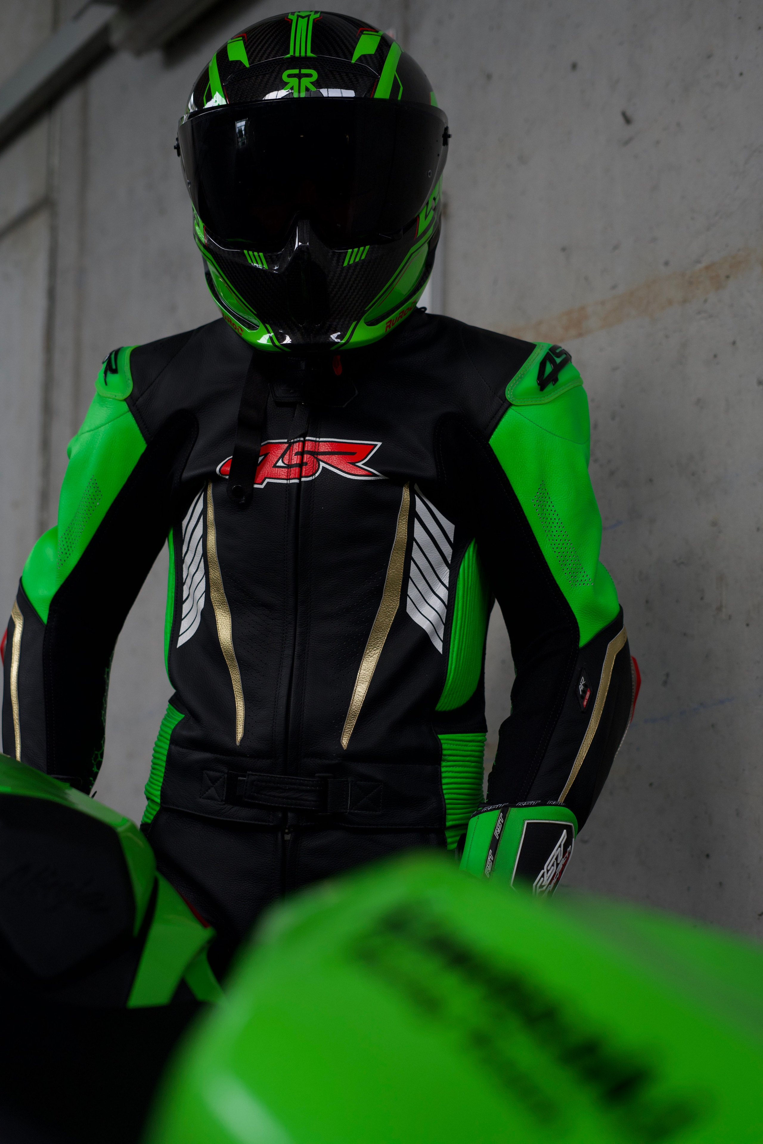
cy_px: 572
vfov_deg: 39.6
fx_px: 1589
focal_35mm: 50
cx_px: 382
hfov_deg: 27.0
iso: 500
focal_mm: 50
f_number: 3.2
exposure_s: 1/250
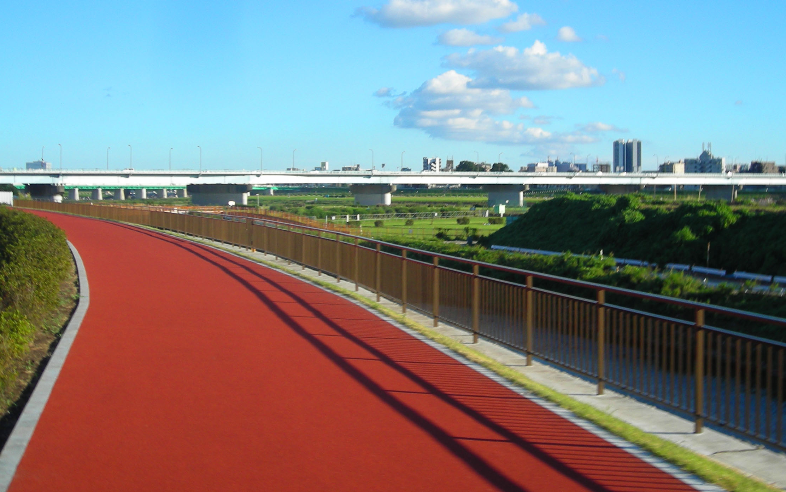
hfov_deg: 39.4
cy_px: 173
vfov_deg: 25.2
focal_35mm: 51
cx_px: 462
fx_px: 1092
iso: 50
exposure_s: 1/118
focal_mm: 6.3
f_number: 6.4
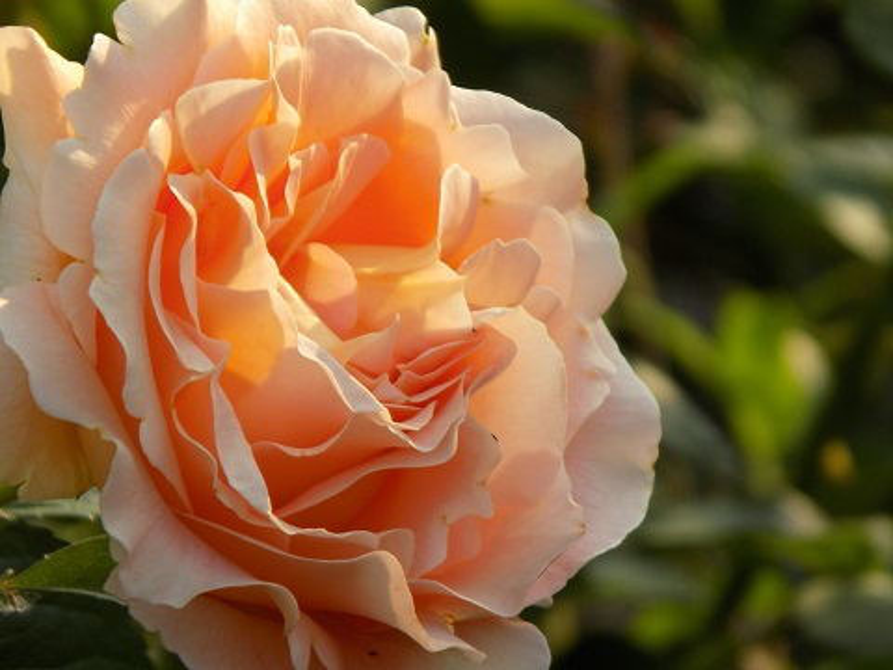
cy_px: 335
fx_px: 13853
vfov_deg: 2.8
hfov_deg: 3.7
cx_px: 446
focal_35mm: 537
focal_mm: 95.4
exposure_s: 1/160
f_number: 5.9
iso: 80
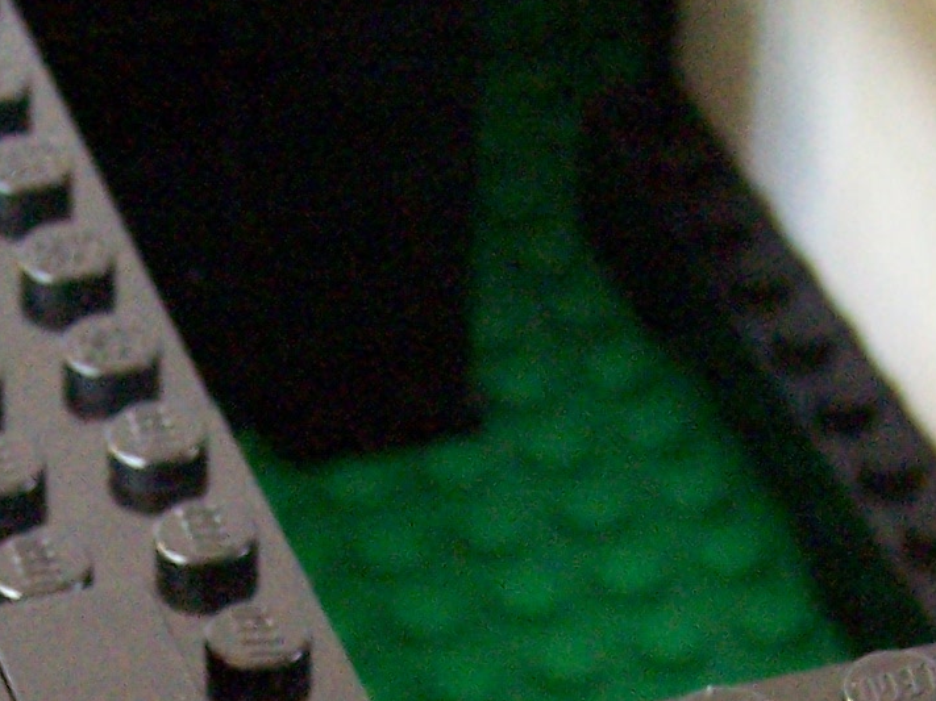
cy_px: 1081
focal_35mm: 174
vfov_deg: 8.3
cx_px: 269
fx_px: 4704
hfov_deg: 11.3
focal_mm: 8
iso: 400
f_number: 3.2
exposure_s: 1/20
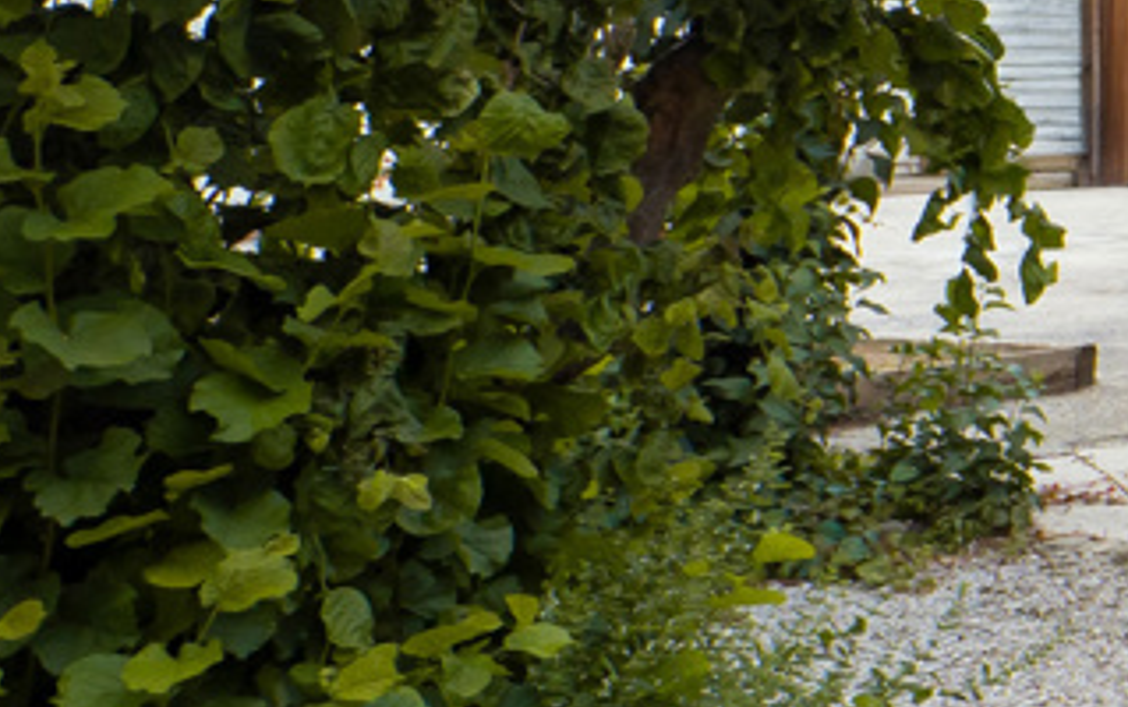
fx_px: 2615
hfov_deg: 14.6
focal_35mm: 85
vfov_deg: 14.5
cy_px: -322
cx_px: 2748
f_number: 4
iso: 200
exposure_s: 1/640
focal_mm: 8
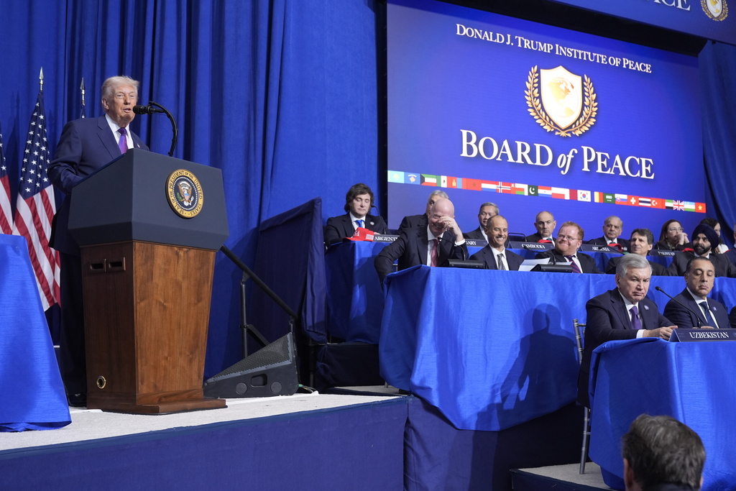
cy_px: 246
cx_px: 368
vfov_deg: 36.0
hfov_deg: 51.9
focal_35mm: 37
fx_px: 756
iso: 2000
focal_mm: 37
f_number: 4
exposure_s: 1/400
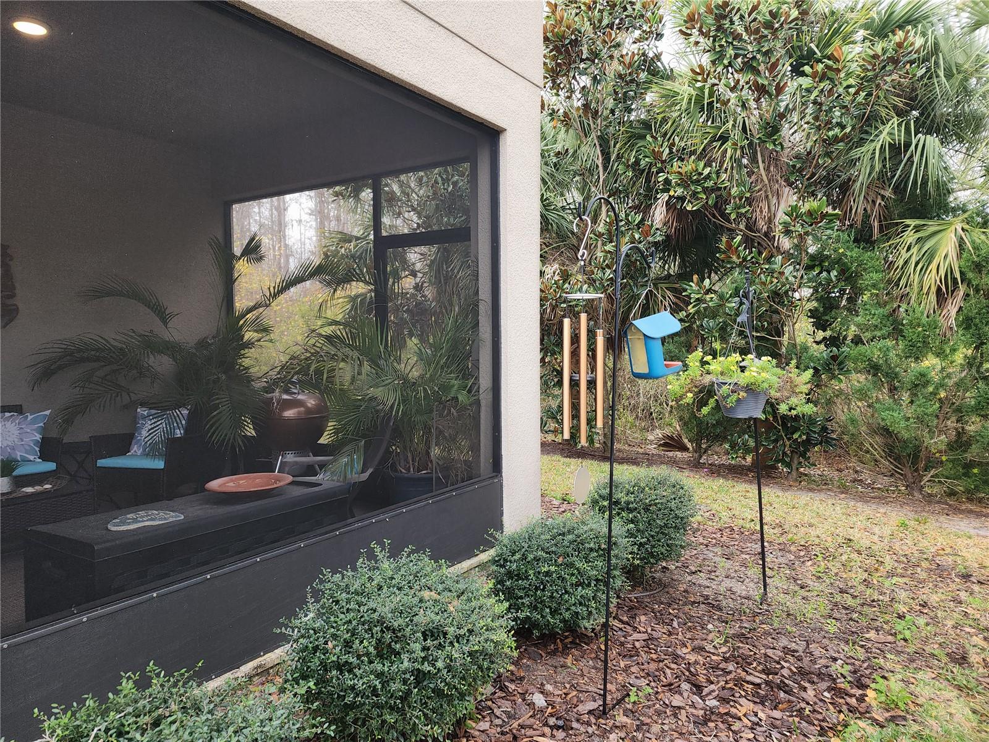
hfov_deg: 73.9
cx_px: 494
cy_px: 371
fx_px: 657
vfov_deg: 58.9
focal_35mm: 23
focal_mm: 6.4
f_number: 1.8
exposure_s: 1/120
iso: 32
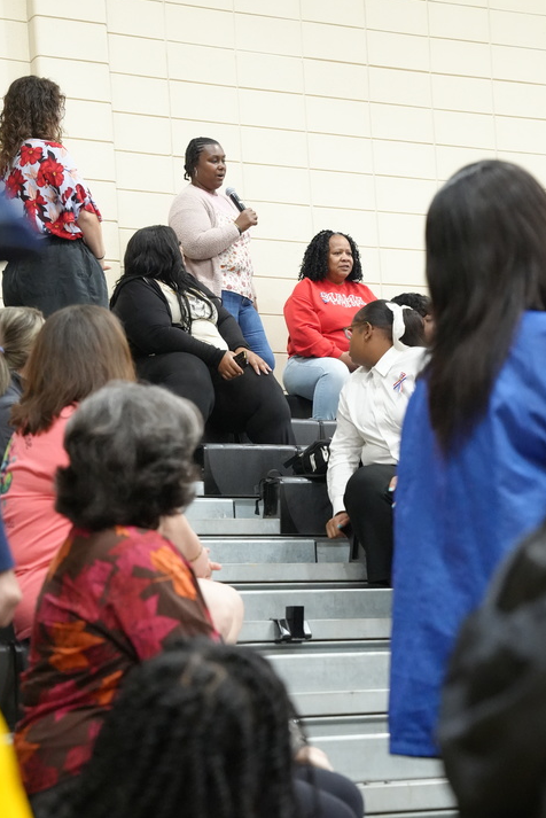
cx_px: 212
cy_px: 500
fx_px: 2023
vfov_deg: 22.8
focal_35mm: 89
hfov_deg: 15.4
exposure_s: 1/160
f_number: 4
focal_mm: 62
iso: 8000
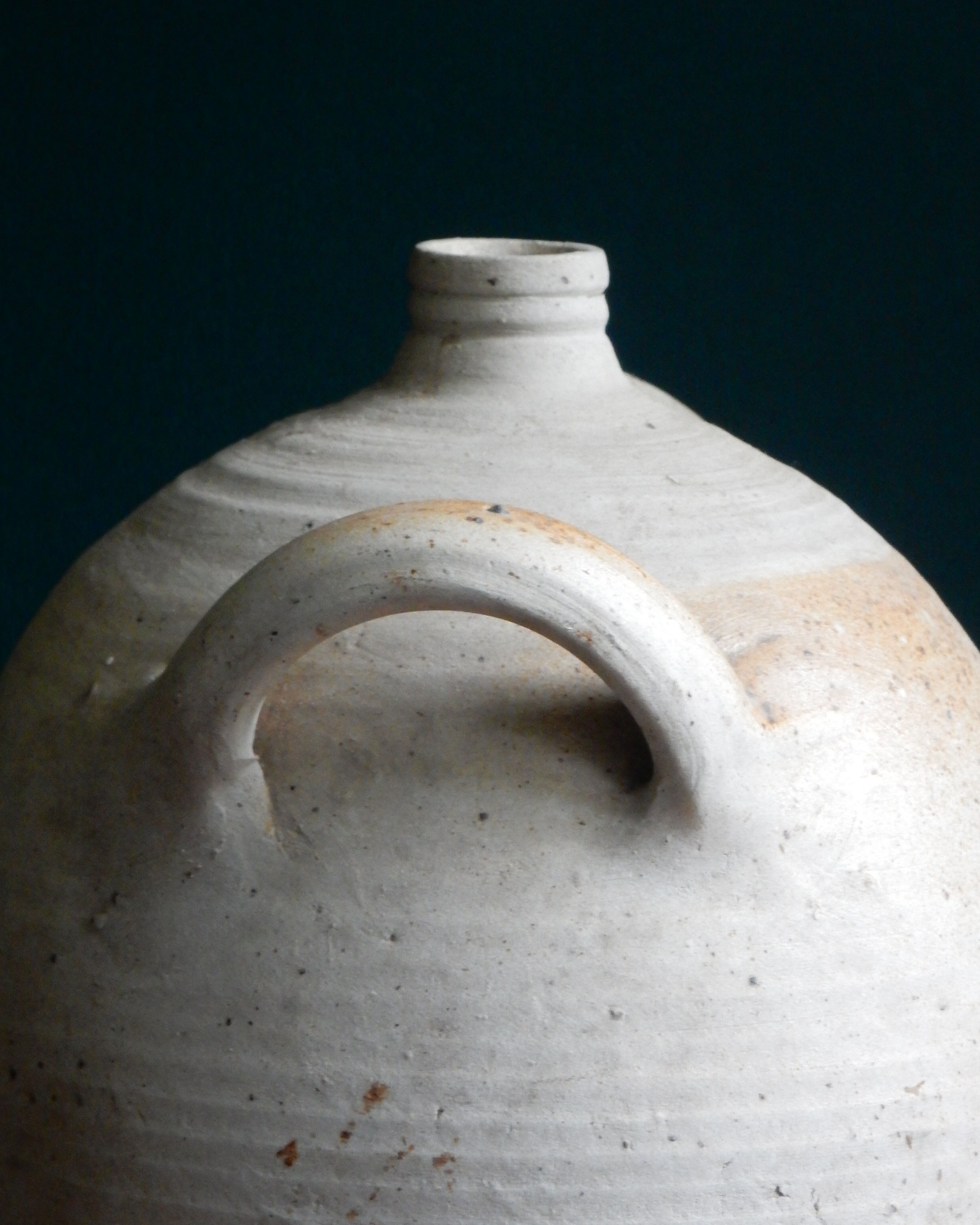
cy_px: 597
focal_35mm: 239
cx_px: 490
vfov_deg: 8.1
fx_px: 8665
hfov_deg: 6.5
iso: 800
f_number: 6.3
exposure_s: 1/13
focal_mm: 40.9
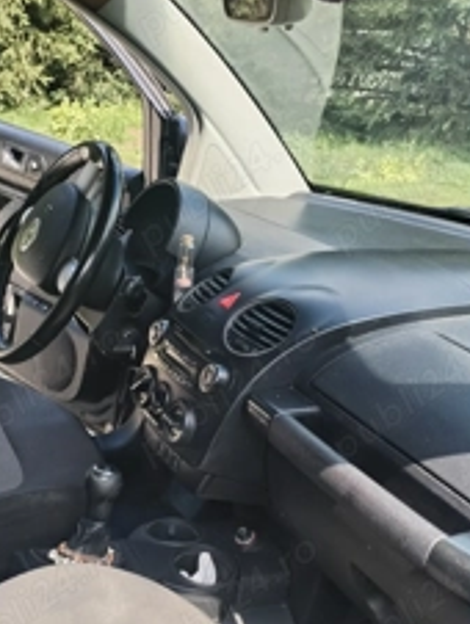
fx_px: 831
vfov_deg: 40.4
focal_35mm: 46
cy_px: 439
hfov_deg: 31.1
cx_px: 130
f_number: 1.8
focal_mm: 4.75
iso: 100
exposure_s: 1/202
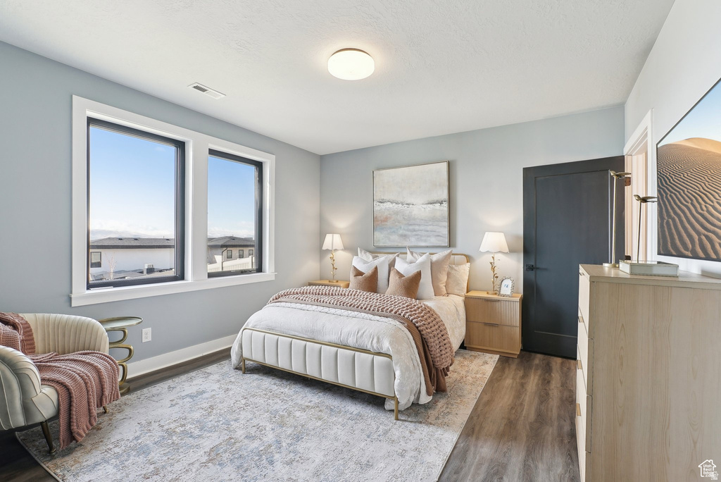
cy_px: 241
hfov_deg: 96.7
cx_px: 360
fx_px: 321
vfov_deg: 73.8
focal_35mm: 16
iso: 400
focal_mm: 16
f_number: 8
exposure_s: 1/25
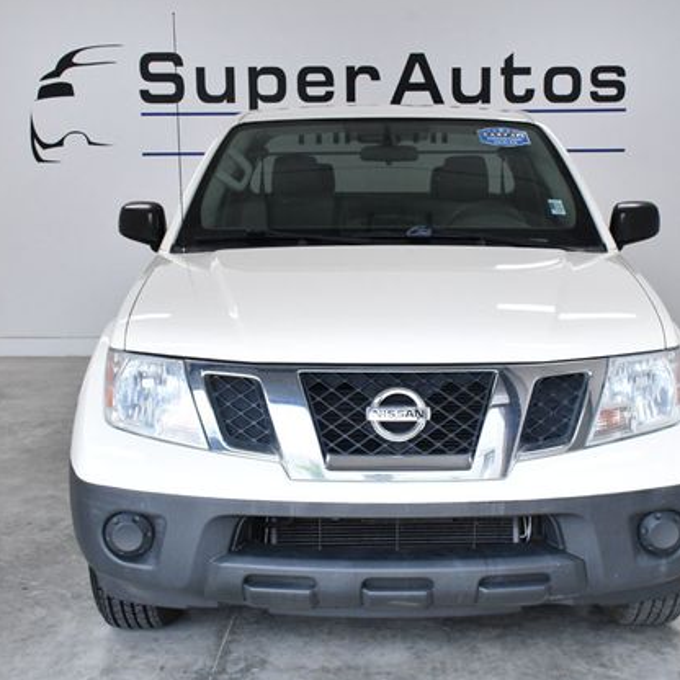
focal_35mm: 51
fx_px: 1133
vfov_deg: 33.4
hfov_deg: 33.3
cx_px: 400
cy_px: 337
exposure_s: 1/500
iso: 2500
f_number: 11
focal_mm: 26
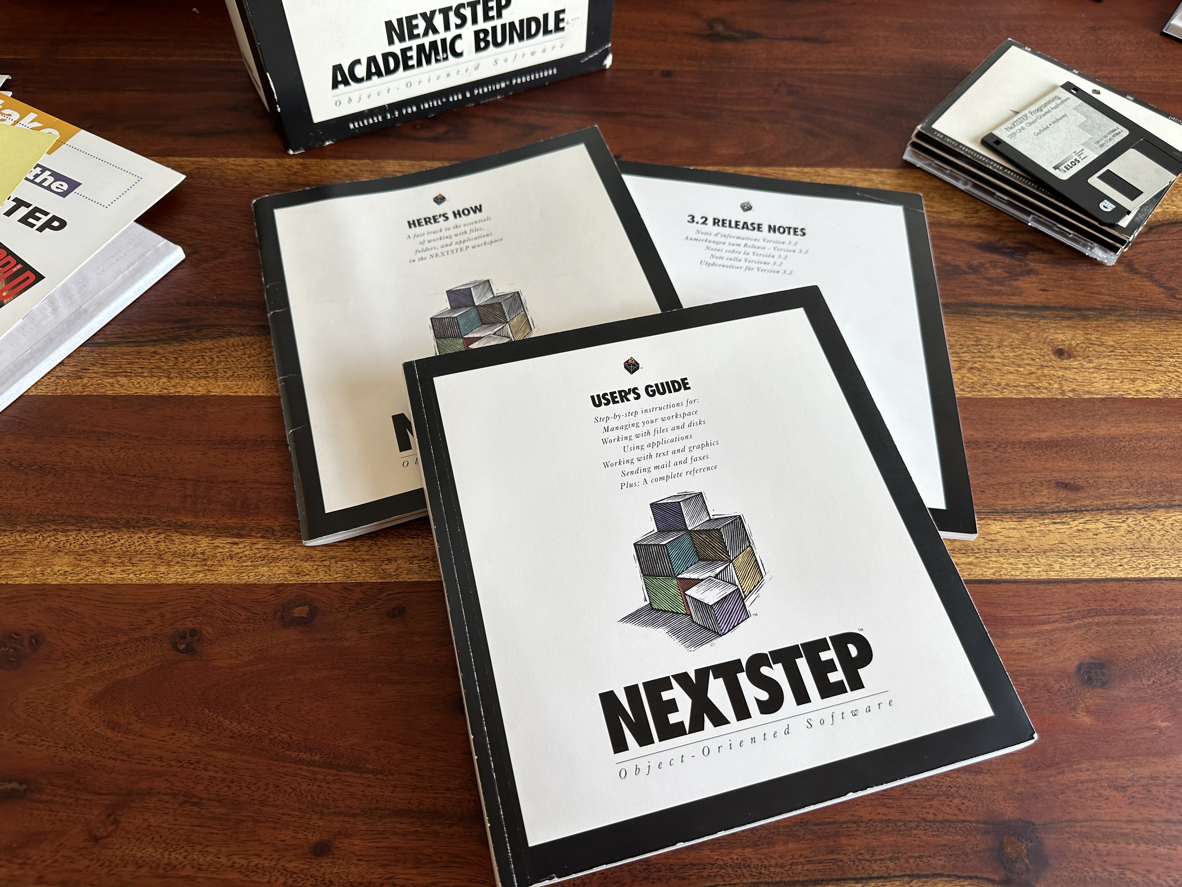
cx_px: 591
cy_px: 444
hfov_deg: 71.6
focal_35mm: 24
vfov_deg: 56.8
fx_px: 820
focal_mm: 6.86
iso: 100
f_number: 1.78
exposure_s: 1/121
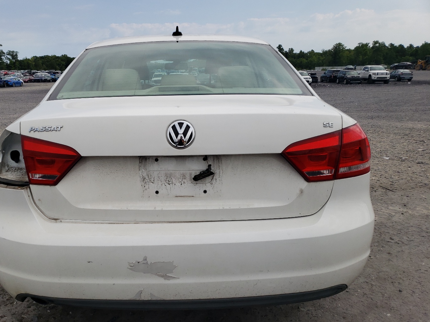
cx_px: 185
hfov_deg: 59.7
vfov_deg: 46.7
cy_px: 180
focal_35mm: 30
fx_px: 373
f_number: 1.5
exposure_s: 1/5000
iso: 50
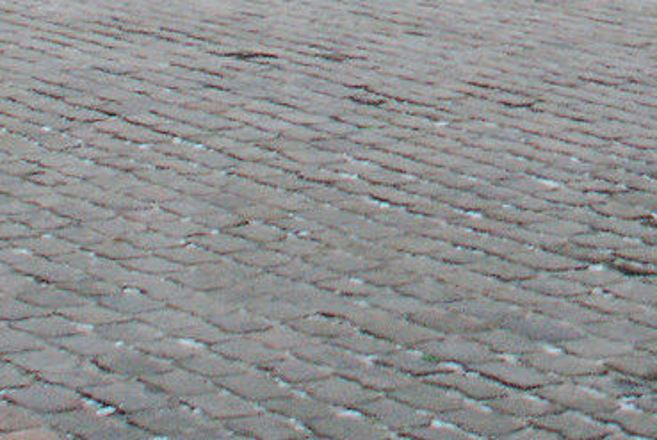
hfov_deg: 10.1
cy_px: -524
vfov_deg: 6.8
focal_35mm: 195
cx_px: 1068
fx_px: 3563
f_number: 5
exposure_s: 1/100
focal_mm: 20
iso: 400
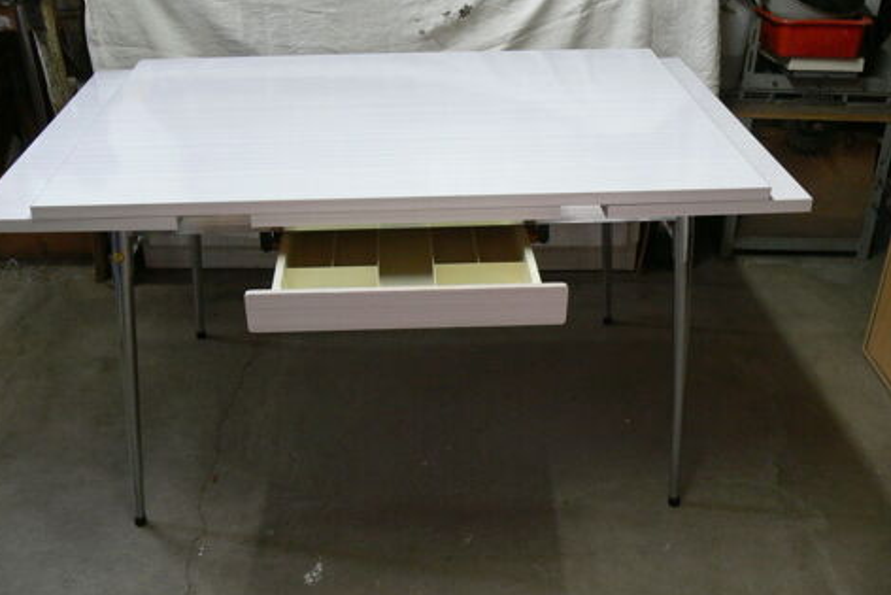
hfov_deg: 51.9
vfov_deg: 35.9
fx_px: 916
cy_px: 276
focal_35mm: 37
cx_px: 440
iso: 200
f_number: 2.8
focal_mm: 7.4
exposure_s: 1/20
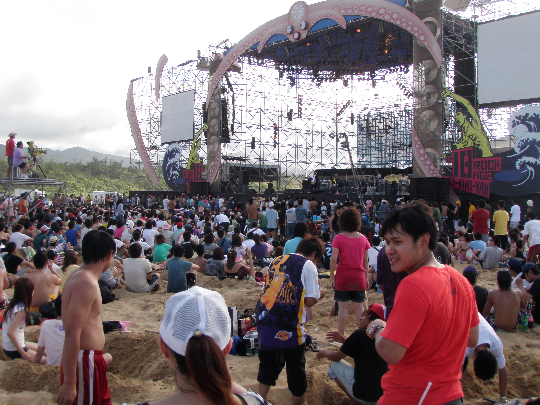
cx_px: 270
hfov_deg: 49.0
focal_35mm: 38
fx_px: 593
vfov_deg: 37.7
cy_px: 202
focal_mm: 6.7
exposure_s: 1/200
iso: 80
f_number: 4
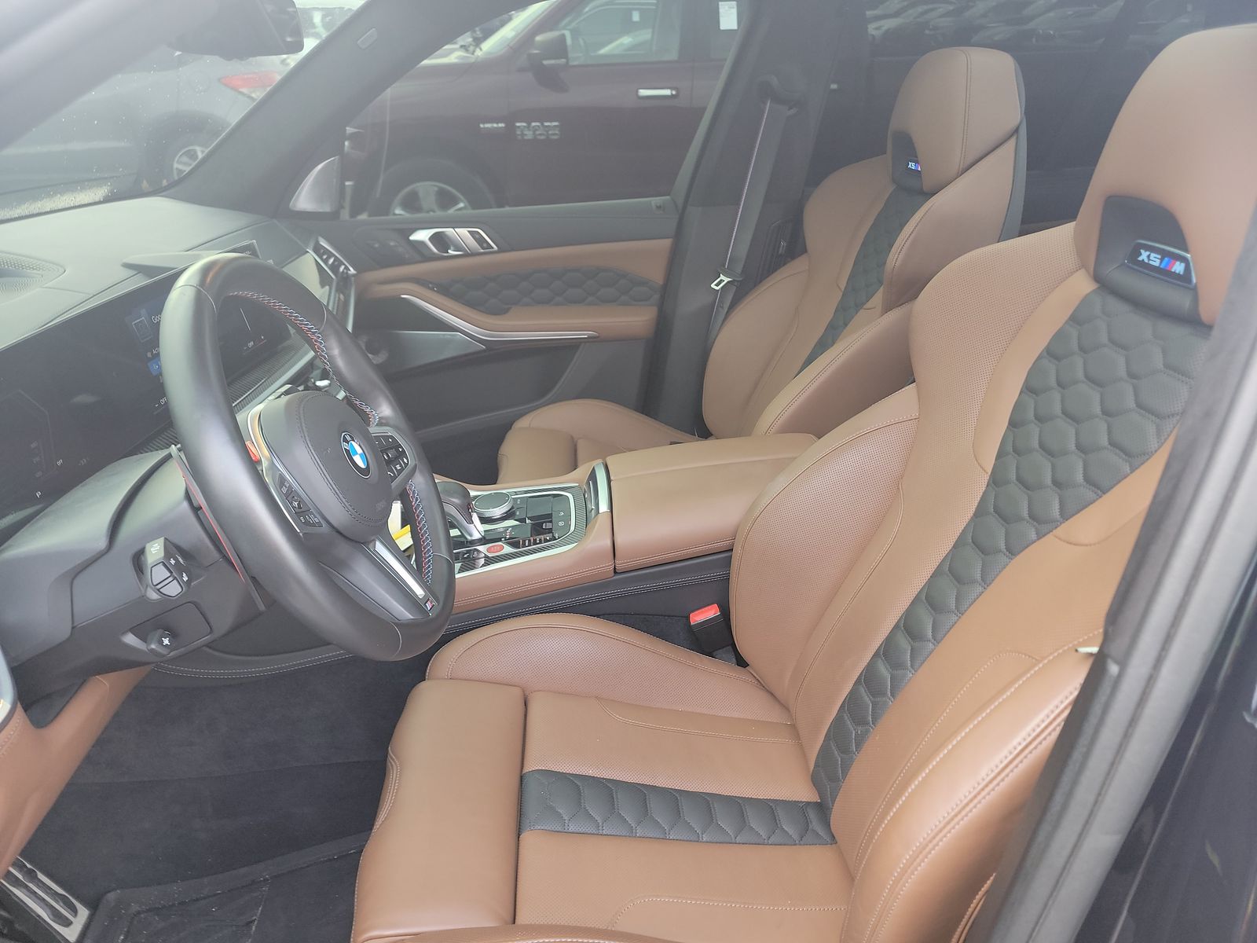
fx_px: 872
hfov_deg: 71.6
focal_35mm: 24
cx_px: 628
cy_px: 472
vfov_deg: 56.8
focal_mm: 6.7
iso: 200
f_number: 1.8
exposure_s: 1/59
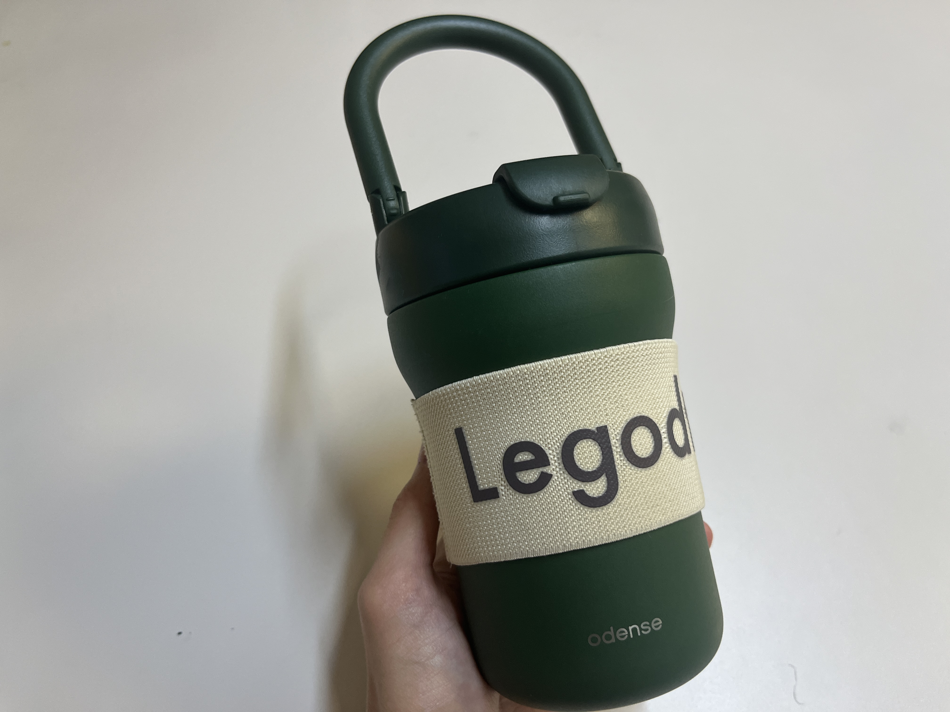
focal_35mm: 26
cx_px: 475
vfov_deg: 53.1
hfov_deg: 67.3
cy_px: 356
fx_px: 714
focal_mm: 5.1
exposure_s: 1/120
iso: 100
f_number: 1.6
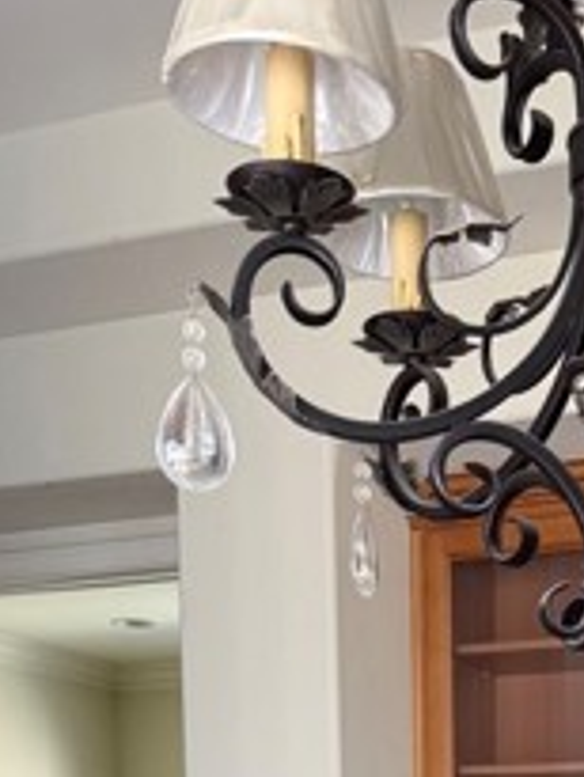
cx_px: 592
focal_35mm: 75
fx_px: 1685
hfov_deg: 19.1
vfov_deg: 21.9
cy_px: 1145
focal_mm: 6.76
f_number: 1.78
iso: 200
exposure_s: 1/77
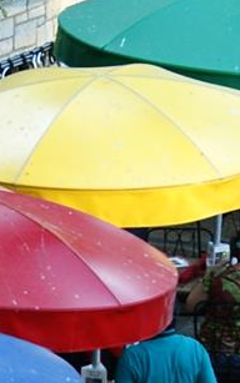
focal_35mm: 306
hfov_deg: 4.3
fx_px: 3201
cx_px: -78
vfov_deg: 6.8
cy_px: 367
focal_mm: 30
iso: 200
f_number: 5
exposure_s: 1/50
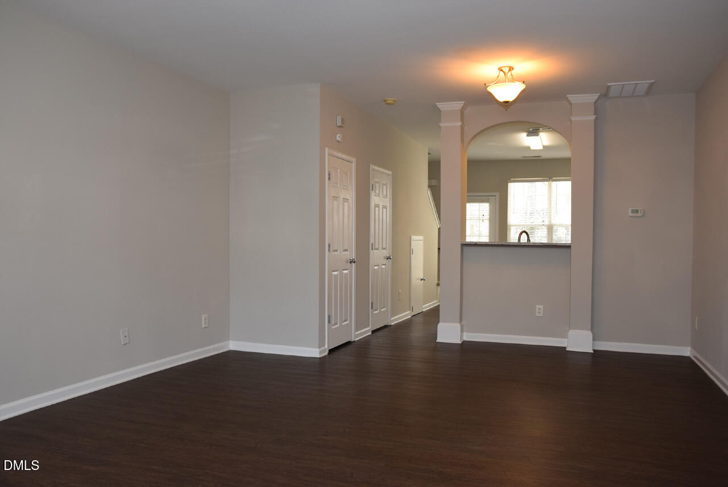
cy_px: 244
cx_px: 364
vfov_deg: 43.7
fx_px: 607
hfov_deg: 61.9
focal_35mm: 30
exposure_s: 1/60
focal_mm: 20
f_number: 4
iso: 450
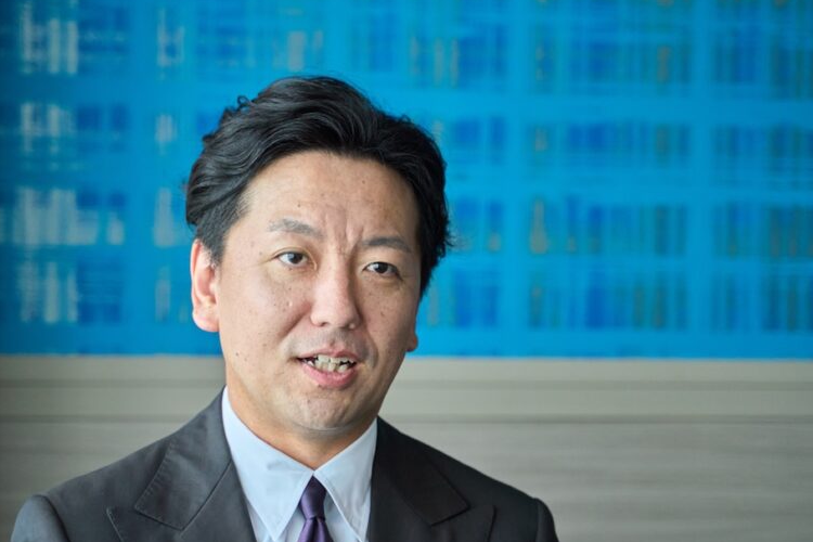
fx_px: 2236
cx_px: 344
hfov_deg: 20.6
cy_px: 343
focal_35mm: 99
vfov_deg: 13.8
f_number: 2.8
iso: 1250
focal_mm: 75
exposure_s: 1/125
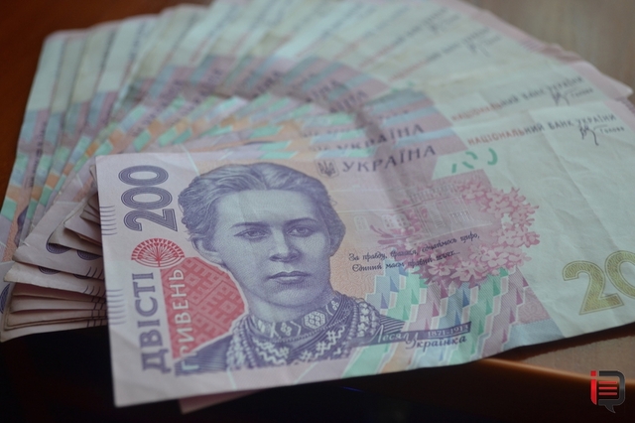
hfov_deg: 38.9
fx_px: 899
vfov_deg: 26.5
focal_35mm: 51
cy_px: 212
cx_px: 318
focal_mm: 34
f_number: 5
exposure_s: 1/8
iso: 200
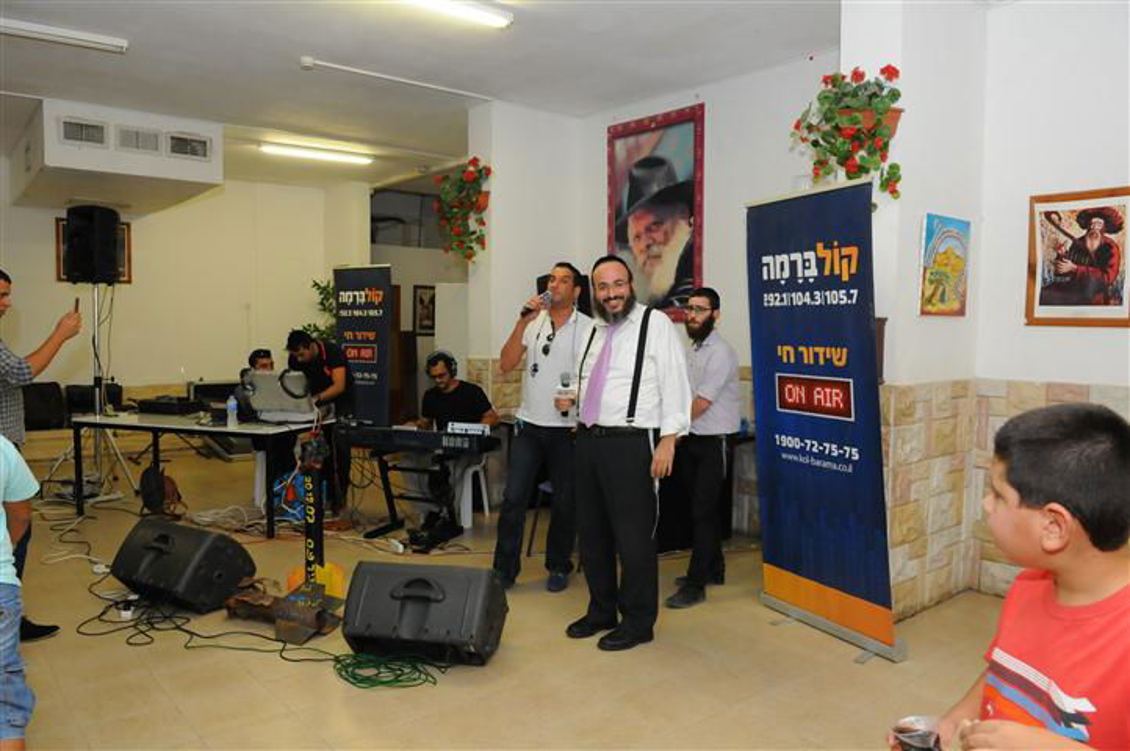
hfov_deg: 70.5
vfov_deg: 50.3
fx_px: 800
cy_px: 376
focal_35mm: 26
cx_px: 565
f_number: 7.1
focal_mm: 17
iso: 1600
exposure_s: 1/125
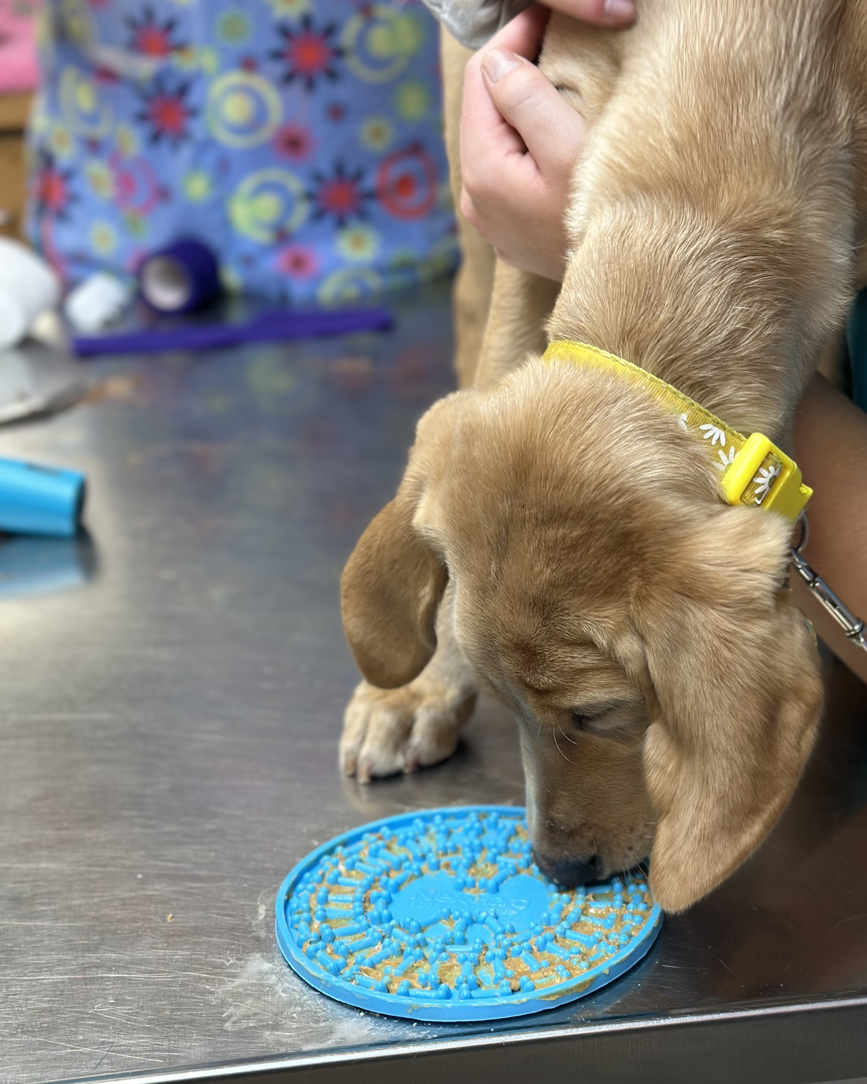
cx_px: 571
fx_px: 2149
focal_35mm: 67
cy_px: 691
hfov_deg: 22.7
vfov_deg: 28.2
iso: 125
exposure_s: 1/120
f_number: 1.78
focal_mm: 6.86
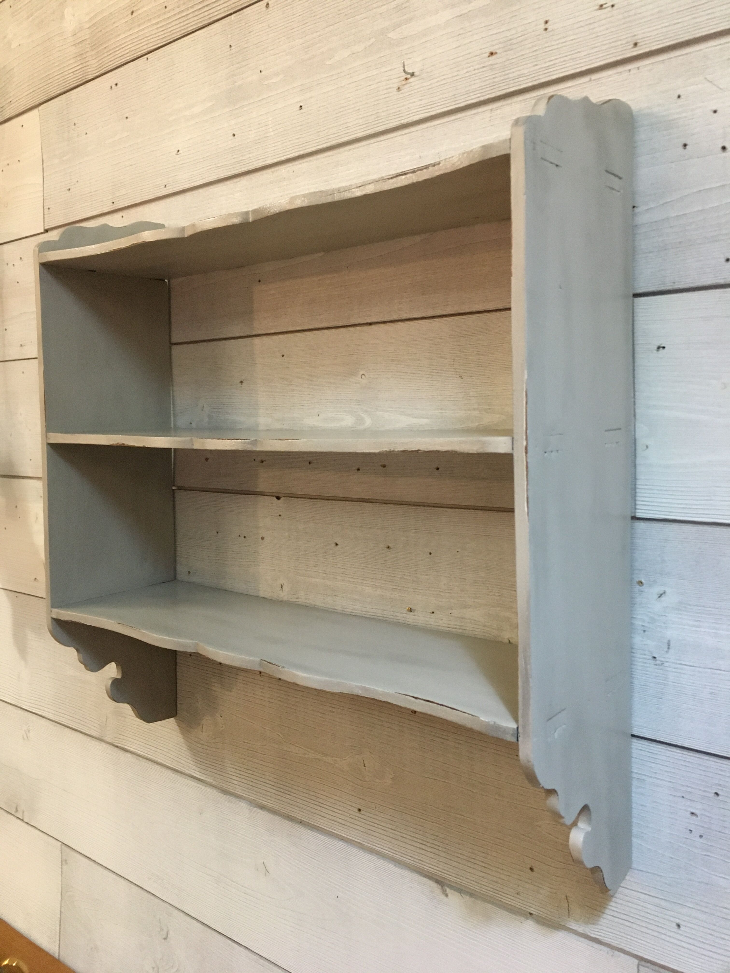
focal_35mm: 29
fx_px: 815
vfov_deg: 61.7
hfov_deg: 48.2
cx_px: 365
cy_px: 486
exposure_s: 1/17
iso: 200
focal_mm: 4.15
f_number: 2.2
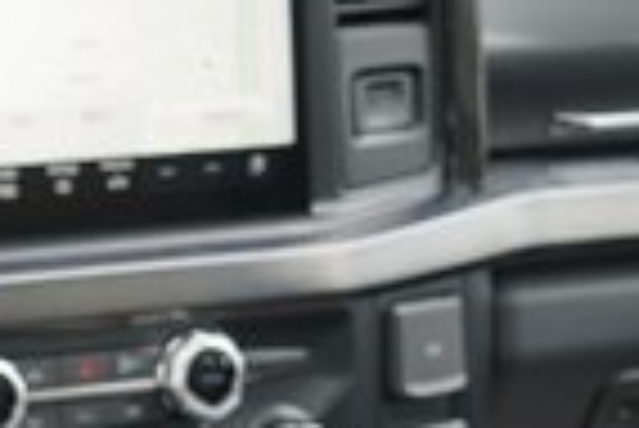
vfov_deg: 9.0
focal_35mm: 153
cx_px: -567
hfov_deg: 12.1
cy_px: 268
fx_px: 2718
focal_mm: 34
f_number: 4
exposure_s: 1/60
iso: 160
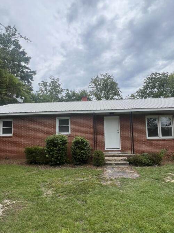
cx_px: 89
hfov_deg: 65.9
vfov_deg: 81.6
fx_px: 134
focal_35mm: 20
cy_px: 127
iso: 32
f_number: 1.8
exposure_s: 1/1946
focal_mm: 1.57
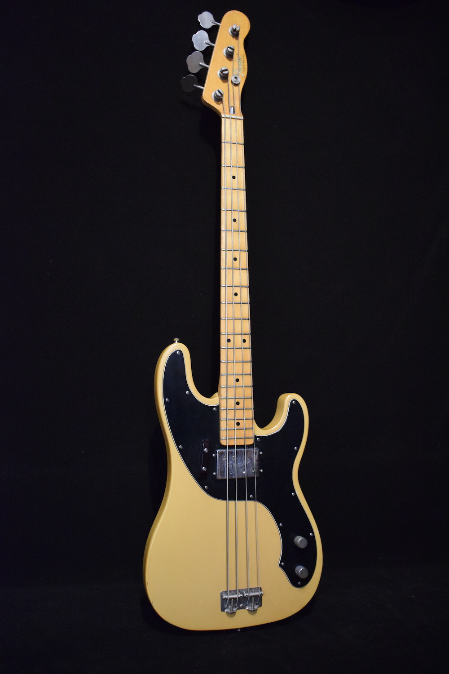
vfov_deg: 57.2
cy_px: 337
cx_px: 224
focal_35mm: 33
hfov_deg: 40.0
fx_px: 617
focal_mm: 22
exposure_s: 1/60
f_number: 3.8
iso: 4500
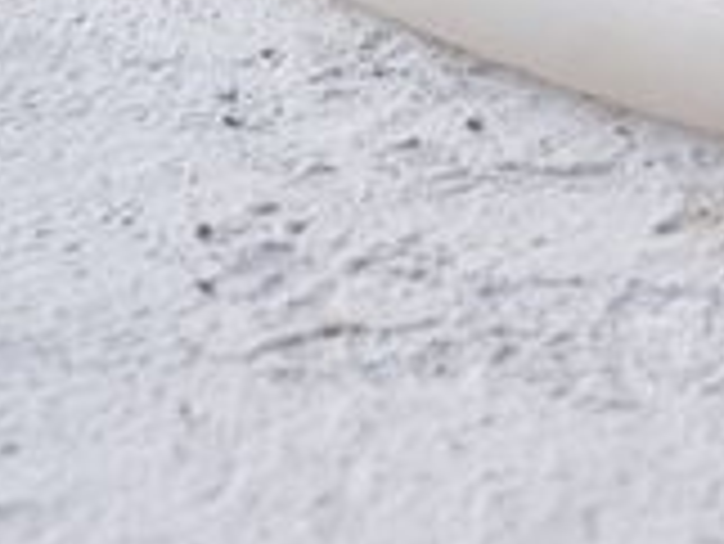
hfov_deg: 3.2
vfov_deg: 2.5
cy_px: -845
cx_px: 1835
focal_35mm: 603
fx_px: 12621
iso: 400
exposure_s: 1/100
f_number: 10
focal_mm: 120
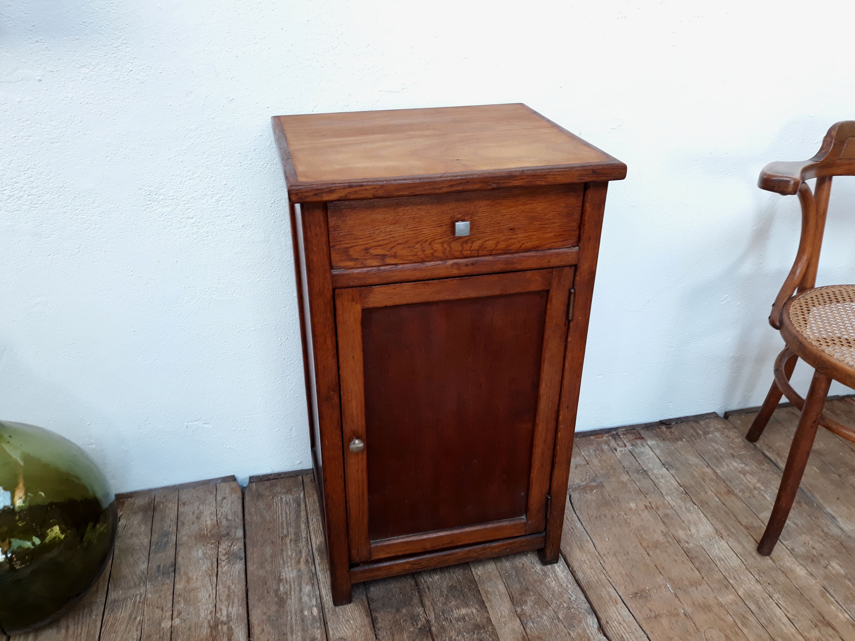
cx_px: 428
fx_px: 667
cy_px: 320
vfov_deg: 51.4
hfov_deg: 65.3
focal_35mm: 27
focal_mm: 3.71
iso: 40
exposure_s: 1/50
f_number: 1.7
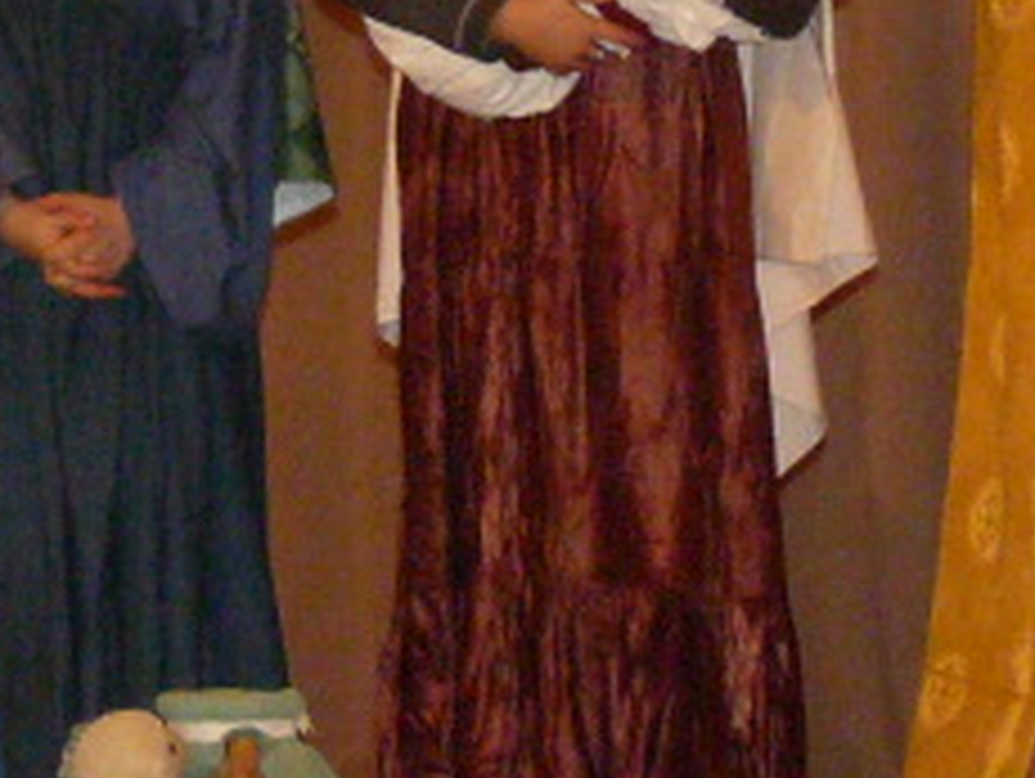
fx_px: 8740
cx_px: -392
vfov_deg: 5.1
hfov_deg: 6.7
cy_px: 103
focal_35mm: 292
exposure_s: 1/40
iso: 640
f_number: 3.2
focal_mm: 10.4
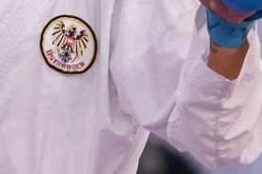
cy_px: 173
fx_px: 14284
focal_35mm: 1964
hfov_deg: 1.1
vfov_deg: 0.7
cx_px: 87
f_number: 2.8
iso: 2000
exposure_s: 1/1000
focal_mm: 200
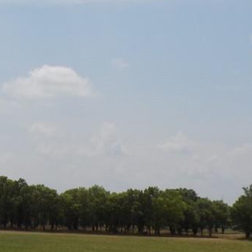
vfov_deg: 21.3
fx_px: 667
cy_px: 157
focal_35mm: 81
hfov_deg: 20.9
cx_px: 19
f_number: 10.6
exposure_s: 1/200
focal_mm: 5.3
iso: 80
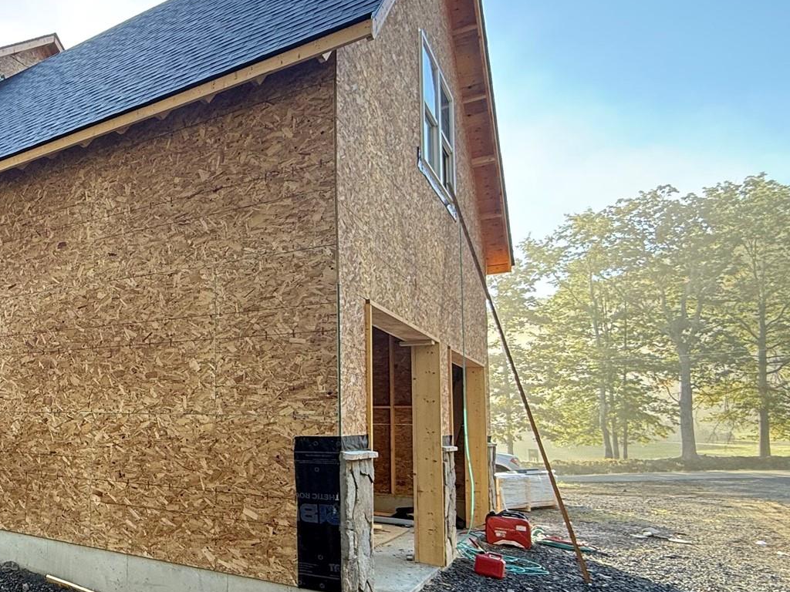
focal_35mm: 28
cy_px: 374
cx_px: 25
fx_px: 639
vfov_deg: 49.2
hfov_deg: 52.4
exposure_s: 1/99
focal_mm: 2.22
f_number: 2.2
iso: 64
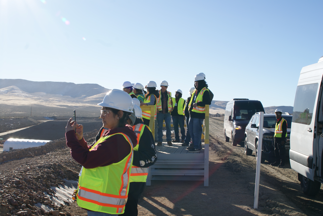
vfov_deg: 29.9
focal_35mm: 45
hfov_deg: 43.6
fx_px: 404
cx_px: 162
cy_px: 108
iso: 100
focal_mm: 30
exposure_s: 1/125
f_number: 11
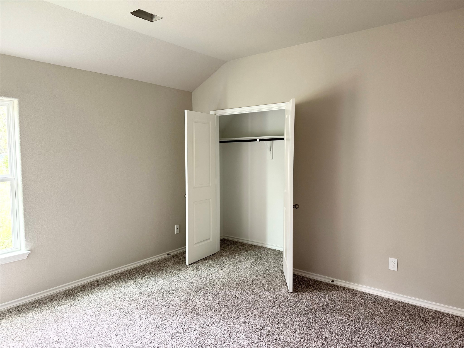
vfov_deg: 56.8
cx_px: 232
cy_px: 174
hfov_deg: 71.6
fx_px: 322
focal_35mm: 24
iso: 200
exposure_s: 1/64
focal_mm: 6.76
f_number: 1.78
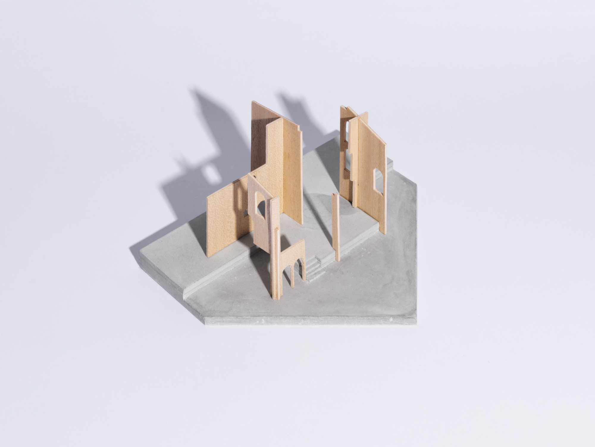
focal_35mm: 122
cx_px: 298
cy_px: 224
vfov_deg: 12.2
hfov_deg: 16.1
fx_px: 2098
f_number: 9
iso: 200
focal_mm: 61
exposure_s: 1/60
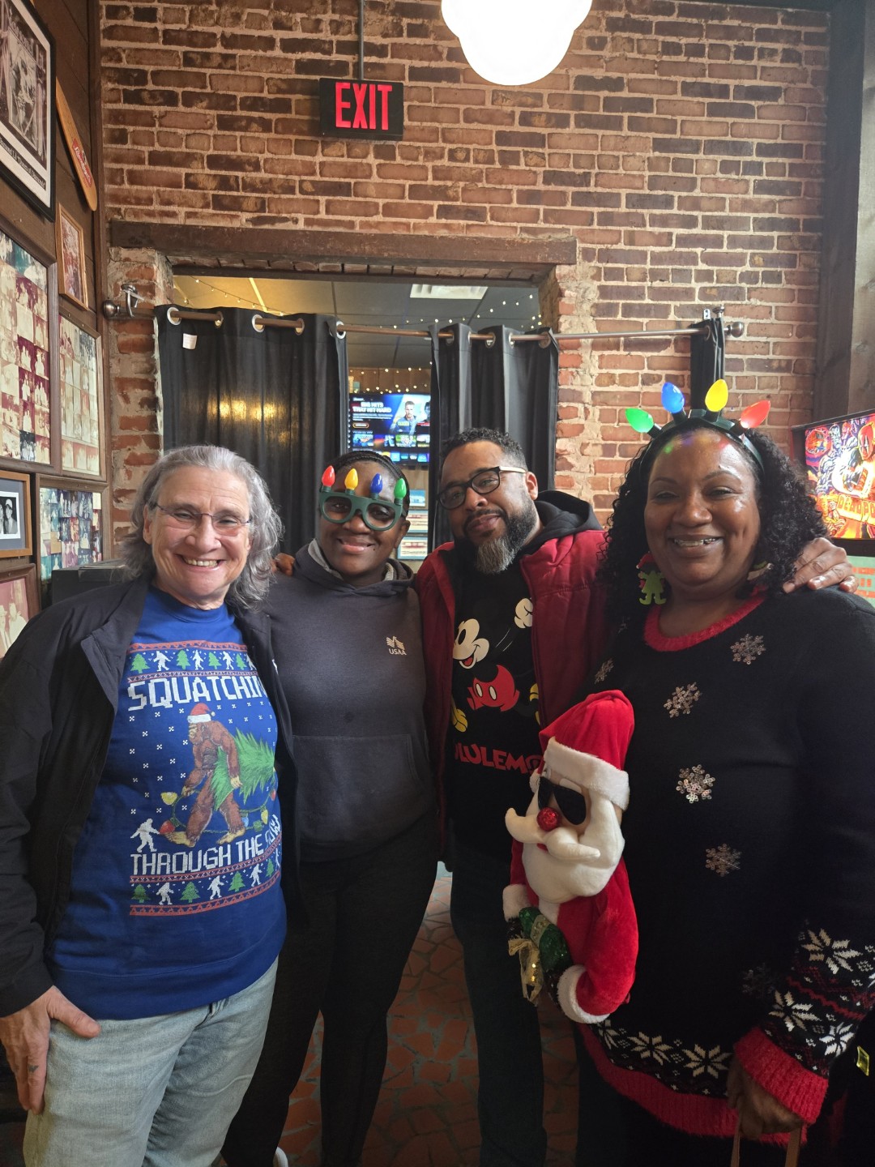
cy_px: 584
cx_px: 438
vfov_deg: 73.9
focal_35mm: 23
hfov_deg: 58.9
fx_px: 775
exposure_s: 1/60
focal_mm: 5.4
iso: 1000
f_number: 1.8
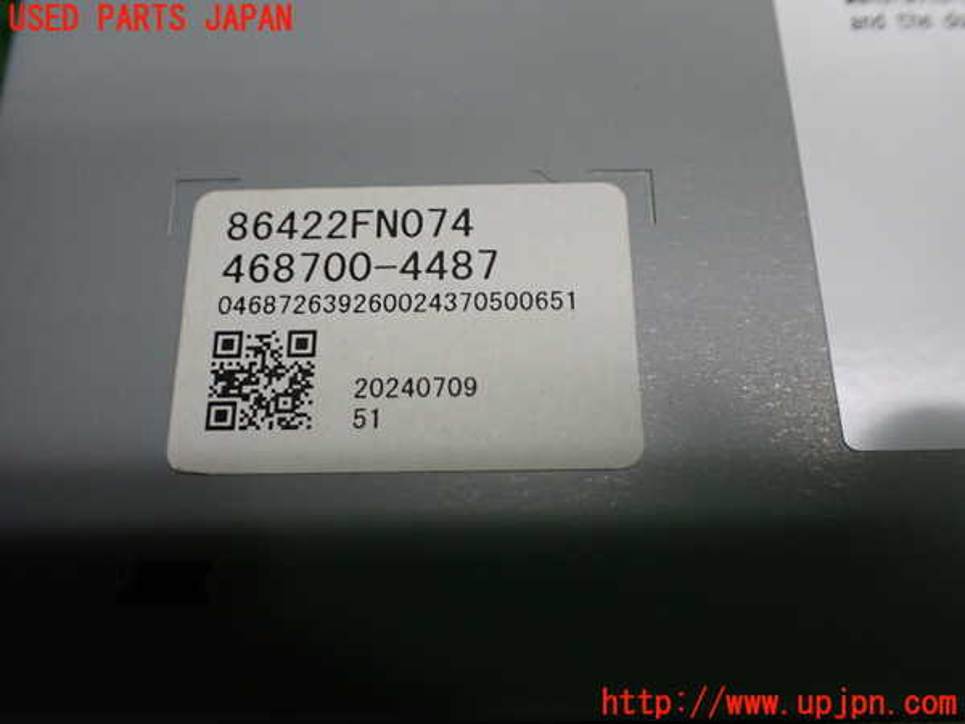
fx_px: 836
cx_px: 482
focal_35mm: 30
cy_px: 362
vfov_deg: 46.8
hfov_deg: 60.0
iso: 400
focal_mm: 5.4
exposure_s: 1/125
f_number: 2.3
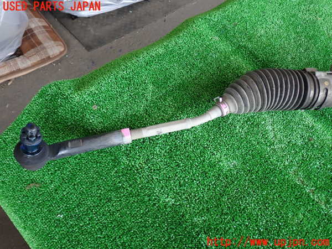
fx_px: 307
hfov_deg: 56.8
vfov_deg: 44.2
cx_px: 166
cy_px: 124
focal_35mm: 32
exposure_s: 1/60
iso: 125
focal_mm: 5.79
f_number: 2.4
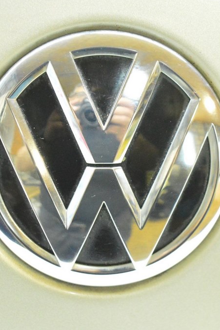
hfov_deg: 11.0
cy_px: 165
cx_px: 117
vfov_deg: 16.4
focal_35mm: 125
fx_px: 1144
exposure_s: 1/40
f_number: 5.6
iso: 6400
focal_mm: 55
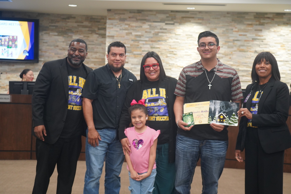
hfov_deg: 37.5
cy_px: 97
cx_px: 146
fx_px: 428
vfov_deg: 25.5
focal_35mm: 53
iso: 2500
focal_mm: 53
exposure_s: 1/160
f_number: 4
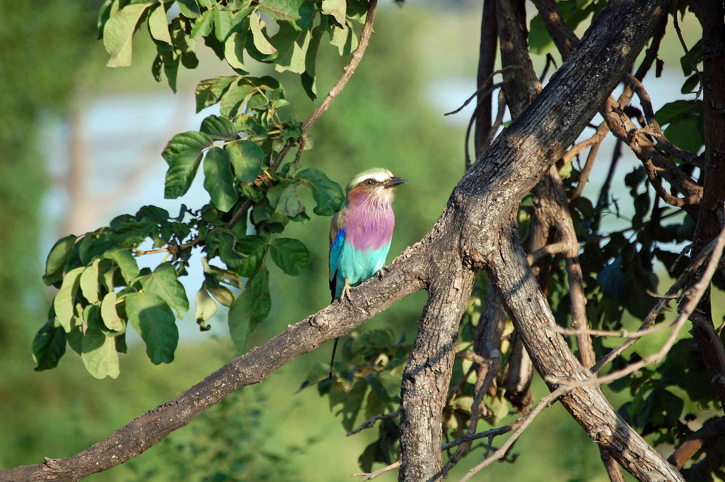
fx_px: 6037
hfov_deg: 6.9
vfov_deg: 4.6
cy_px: 241
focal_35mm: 300
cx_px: 362
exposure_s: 1/800
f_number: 5.6
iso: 400
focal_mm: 200
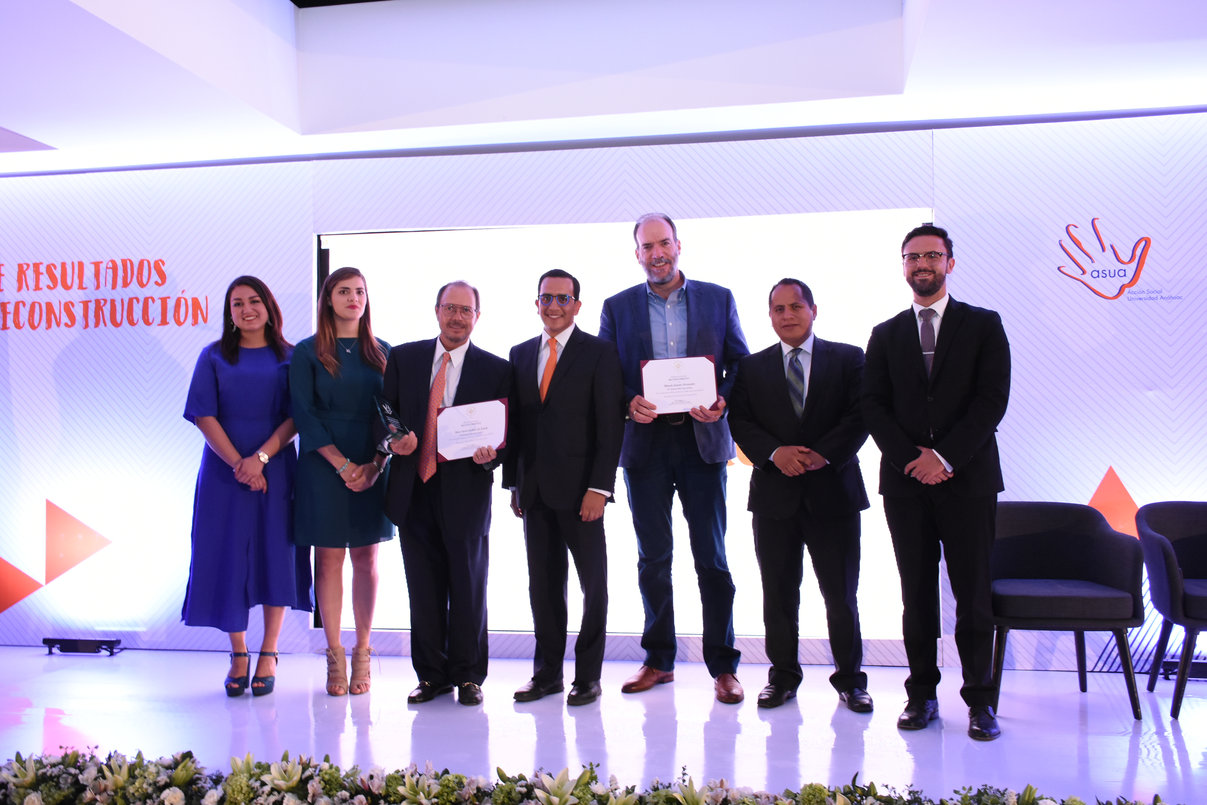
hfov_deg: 57.2
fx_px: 1107
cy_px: 402
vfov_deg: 40.0
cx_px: 604
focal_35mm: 33
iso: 1600
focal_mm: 22
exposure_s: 1/50
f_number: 5.6
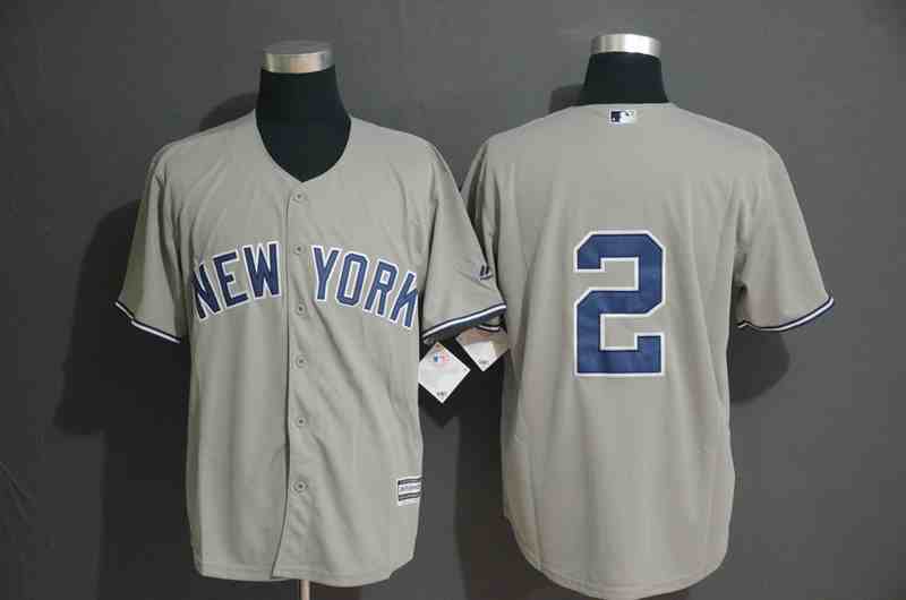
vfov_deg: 18.1
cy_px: 300
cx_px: 453
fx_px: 1884
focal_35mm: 75
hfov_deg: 27.0
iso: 4000
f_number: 5.6
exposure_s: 1/25
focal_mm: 50
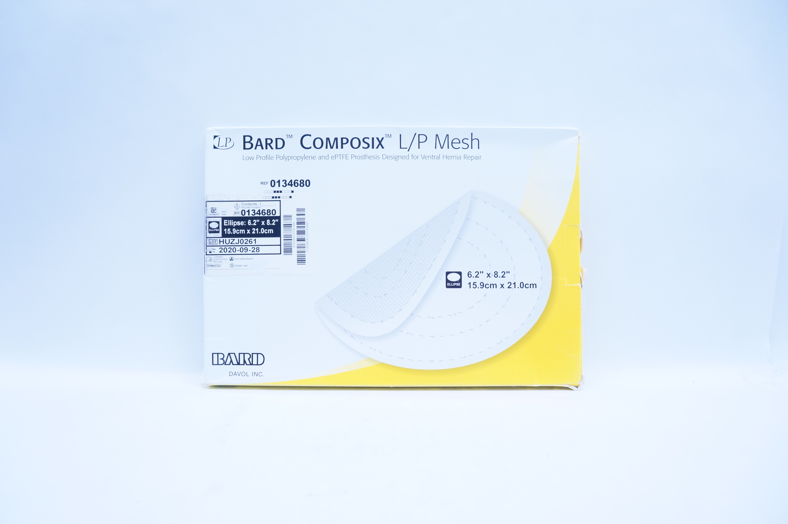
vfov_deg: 47.8
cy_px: 262
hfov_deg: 67.4
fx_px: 590
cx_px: 394
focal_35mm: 27
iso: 800
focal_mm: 18
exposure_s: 1/125
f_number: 5.6
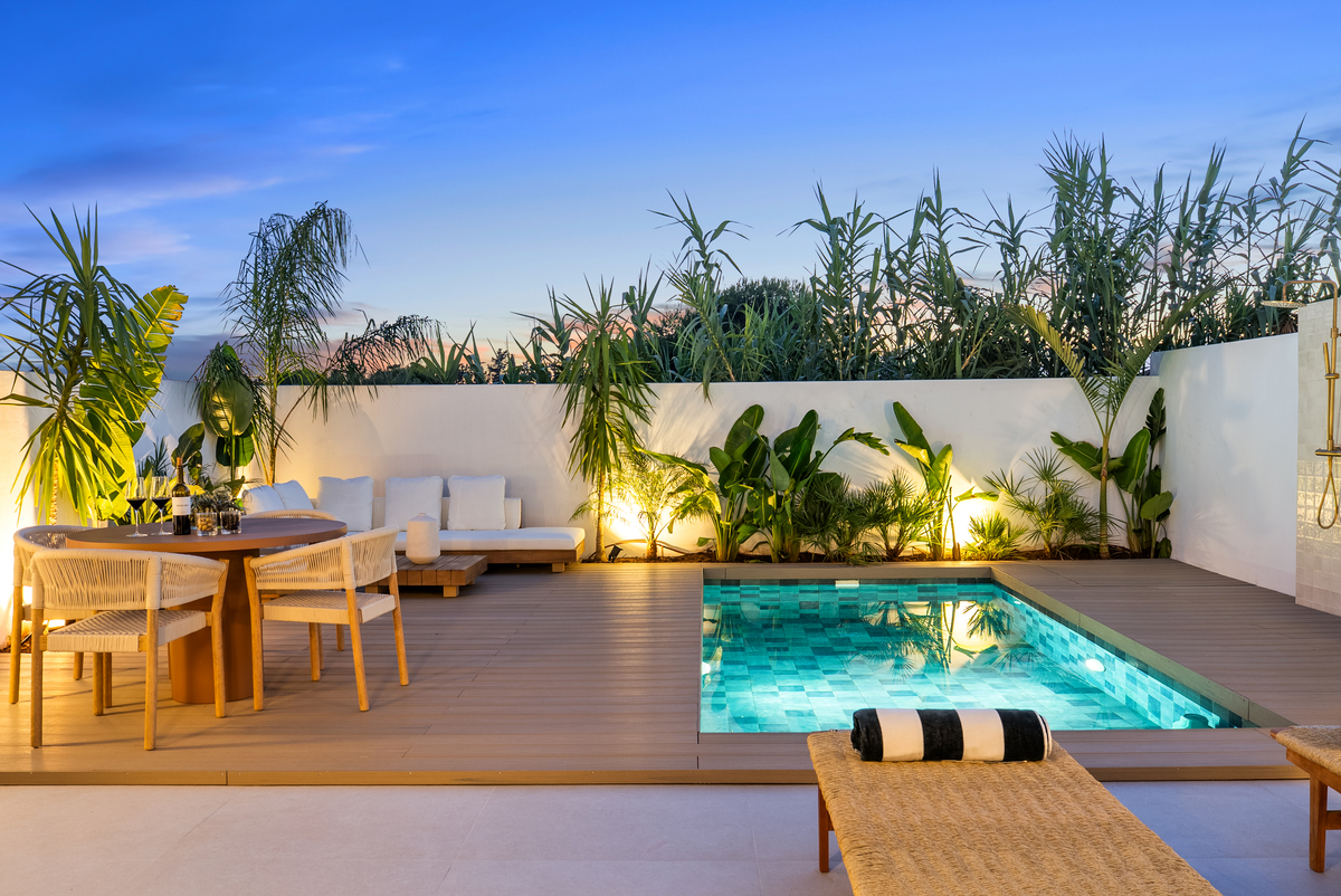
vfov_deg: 45.0
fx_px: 1081
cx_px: 670
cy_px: 448
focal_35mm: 29
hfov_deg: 63.6
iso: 100
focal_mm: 29
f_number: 8
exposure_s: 5
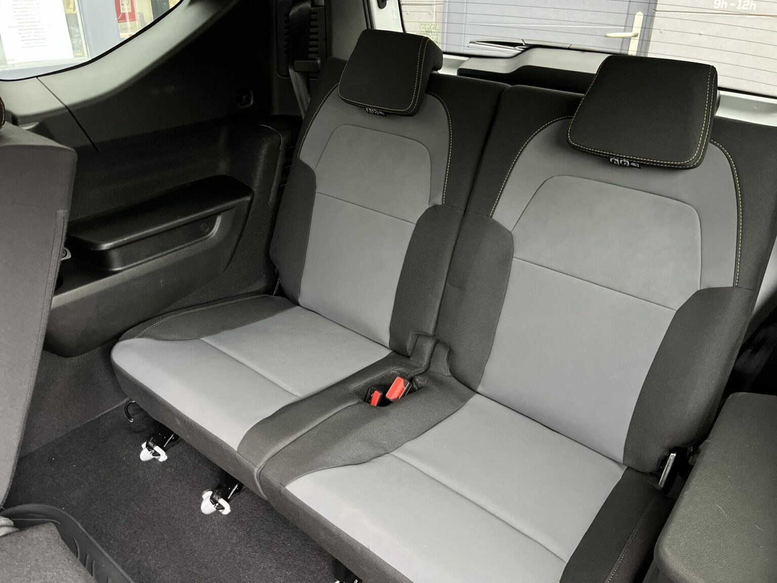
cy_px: 292
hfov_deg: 67.3
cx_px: 388
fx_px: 584
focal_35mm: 26
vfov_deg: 53.1
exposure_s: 1/36
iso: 640
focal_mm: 5.1
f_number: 1.6
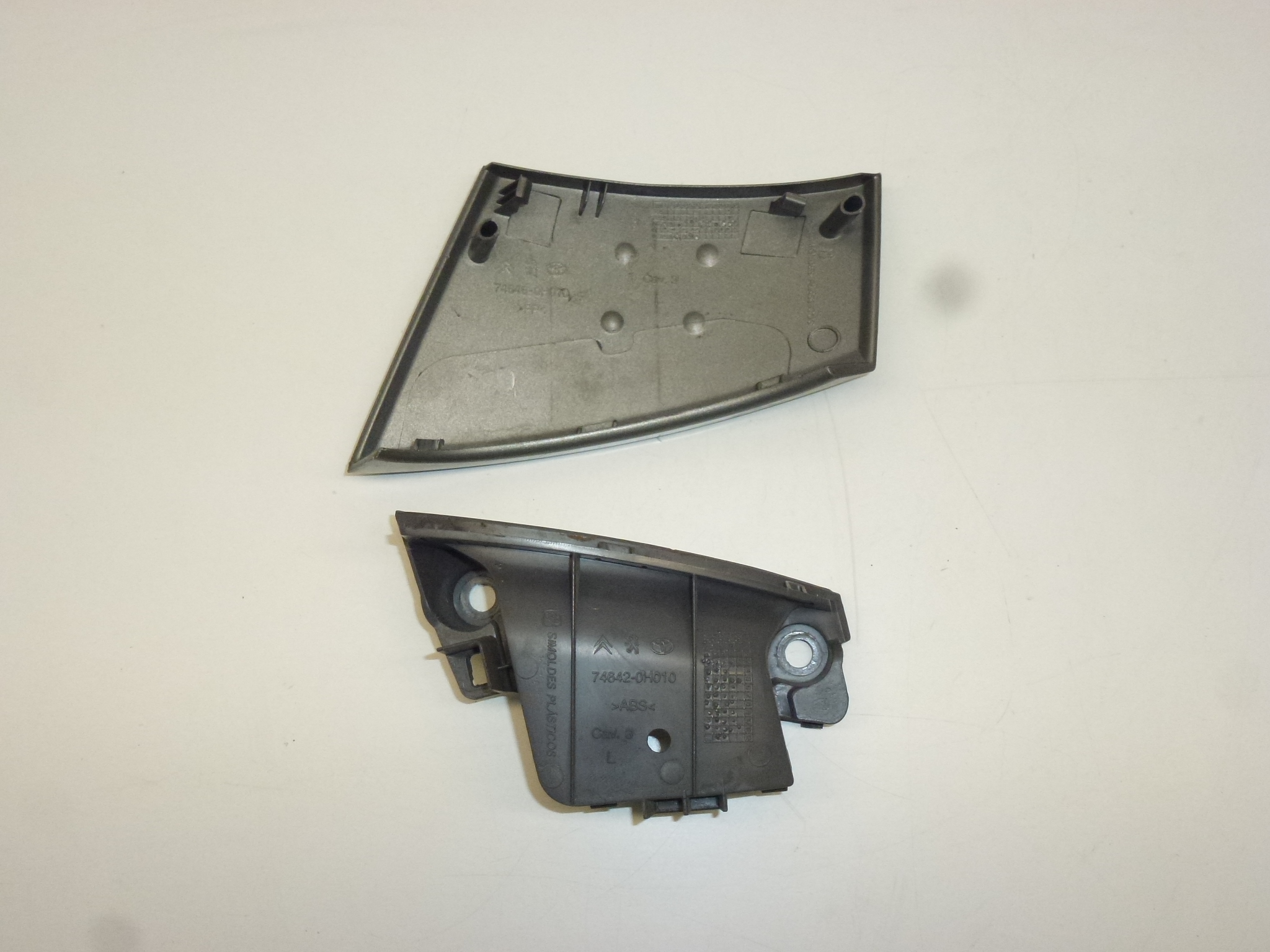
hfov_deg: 45.8
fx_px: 1504
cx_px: 635
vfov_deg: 35.1
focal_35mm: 41
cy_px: 476
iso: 400
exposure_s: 1/400
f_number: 3.9
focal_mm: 7.4
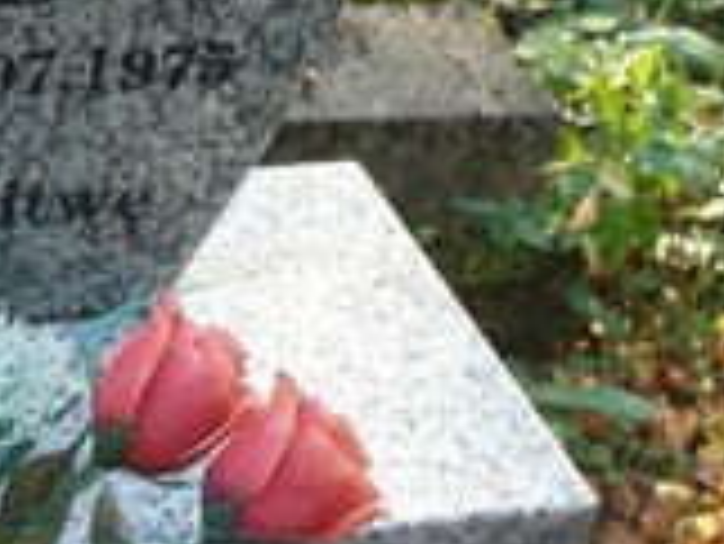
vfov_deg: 12.2
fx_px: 2491
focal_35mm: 119
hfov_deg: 15.7
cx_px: -238
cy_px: -126
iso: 100
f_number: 3.6
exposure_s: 1/60
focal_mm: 6.5
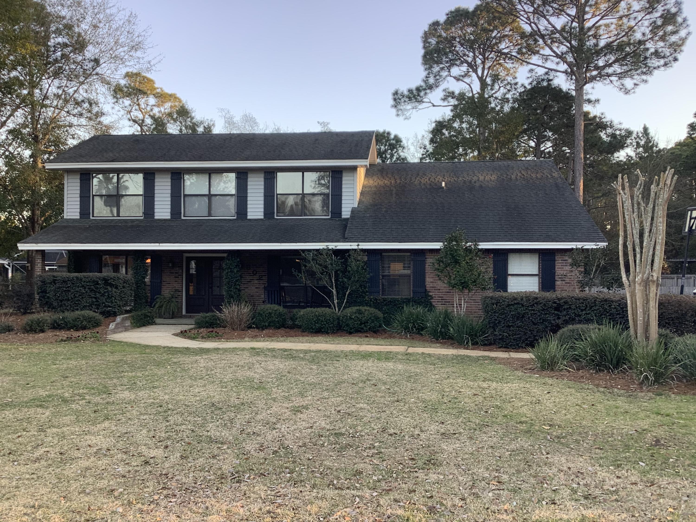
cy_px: 261
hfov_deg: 58.4
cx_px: 348
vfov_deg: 45.4
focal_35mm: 31
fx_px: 623
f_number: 2.4
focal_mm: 3.3
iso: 50
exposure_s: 1/120
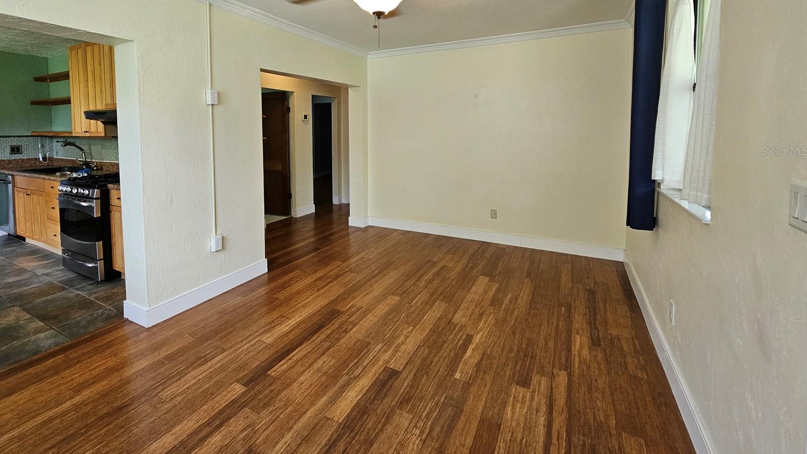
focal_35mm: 15
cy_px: 151
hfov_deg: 102.9
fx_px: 321
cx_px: 384
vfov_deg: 68.5
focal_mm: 2.2
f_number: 2.2
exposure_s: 1/60
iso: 160
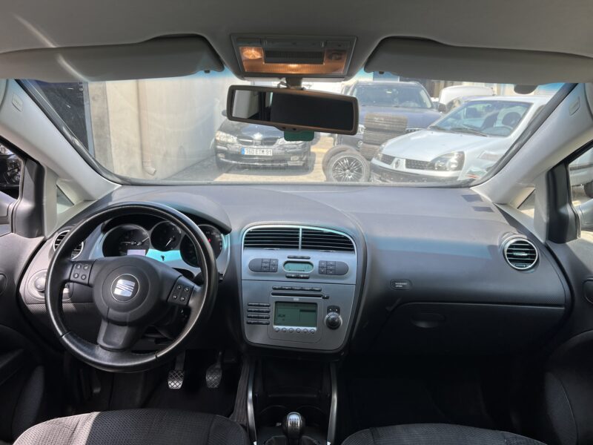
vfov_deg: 53.1
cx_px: 296
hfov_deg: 67.3
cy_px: 222
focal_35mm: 26
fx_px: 445
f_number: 1.5
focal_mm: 5.7
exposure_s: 1/646
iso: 50
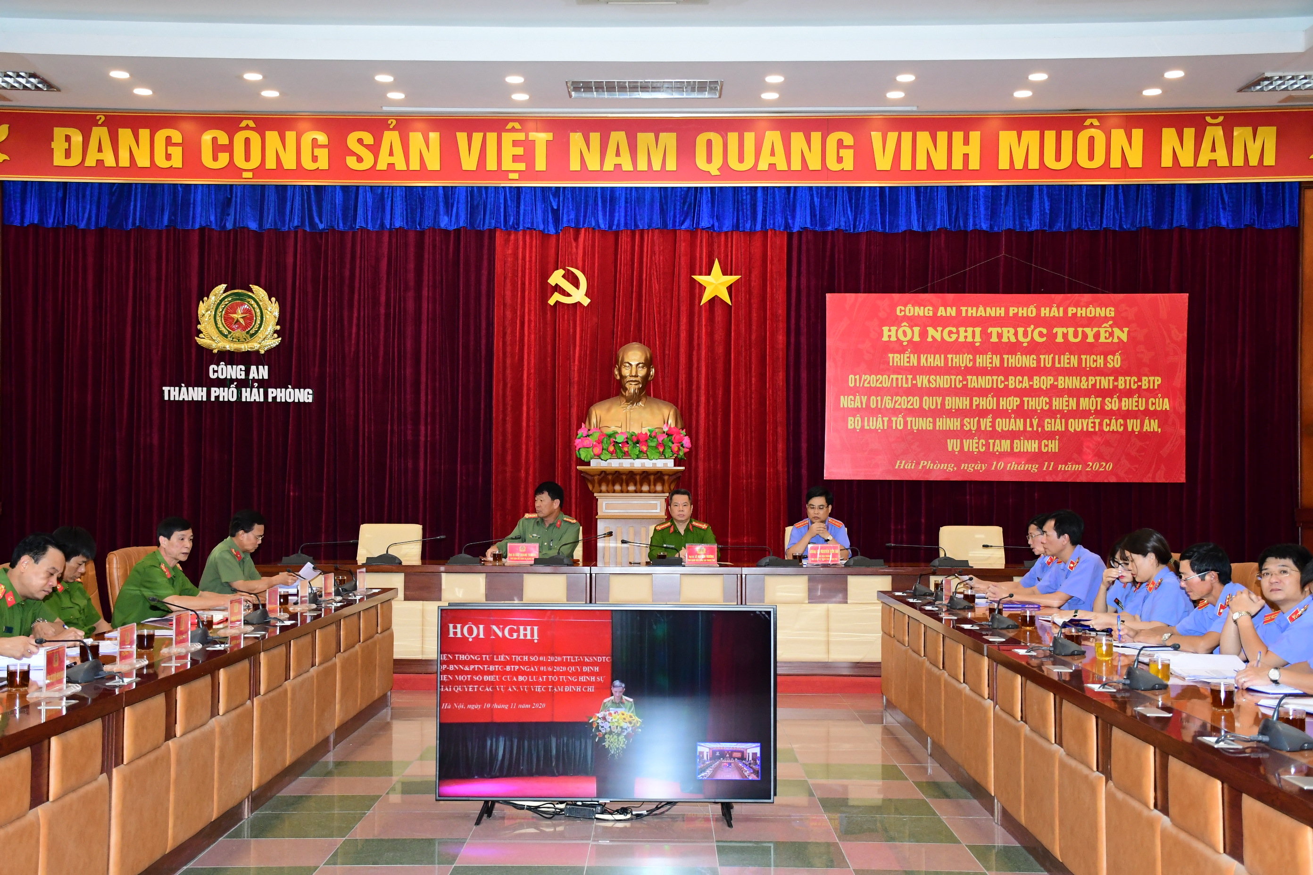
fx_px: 1751
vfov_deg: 28.1
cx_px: 656
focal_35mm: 48
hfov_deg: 41.1
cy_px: 438
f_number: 6.3
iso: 2500
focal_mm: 32
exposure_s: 1/200
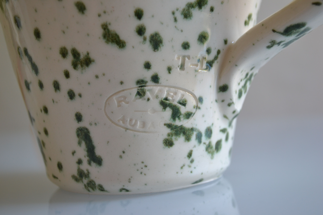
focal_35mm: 48
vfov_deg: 28.1
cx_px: 162
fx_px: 431
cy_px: 108
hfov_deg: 41.1
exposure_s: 1/40
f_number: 4.8
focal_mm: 32
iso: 400
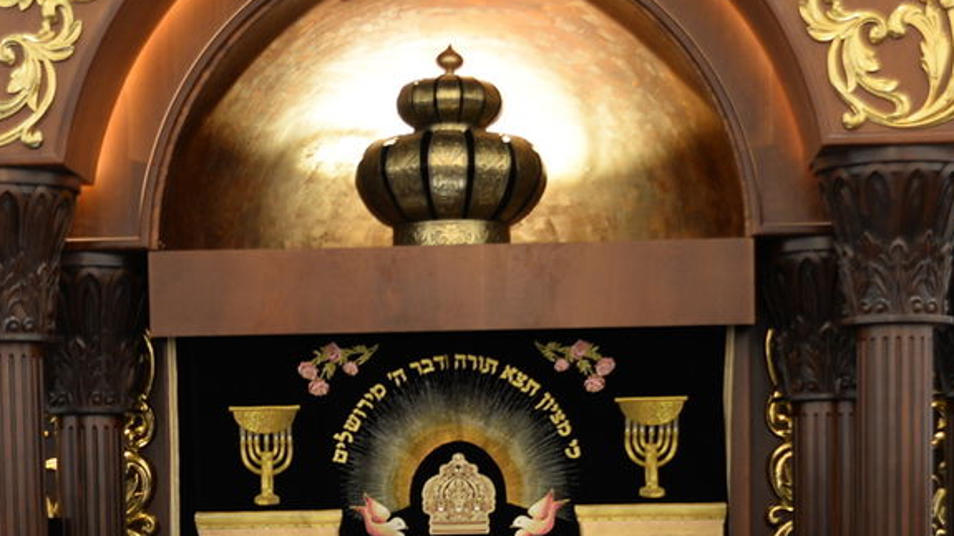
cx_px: 440
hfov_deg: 21.0
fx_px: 2579
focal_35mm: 102
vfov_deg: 11.5
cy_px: 714
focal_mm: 40
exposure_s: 1/80
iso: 800
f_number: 4
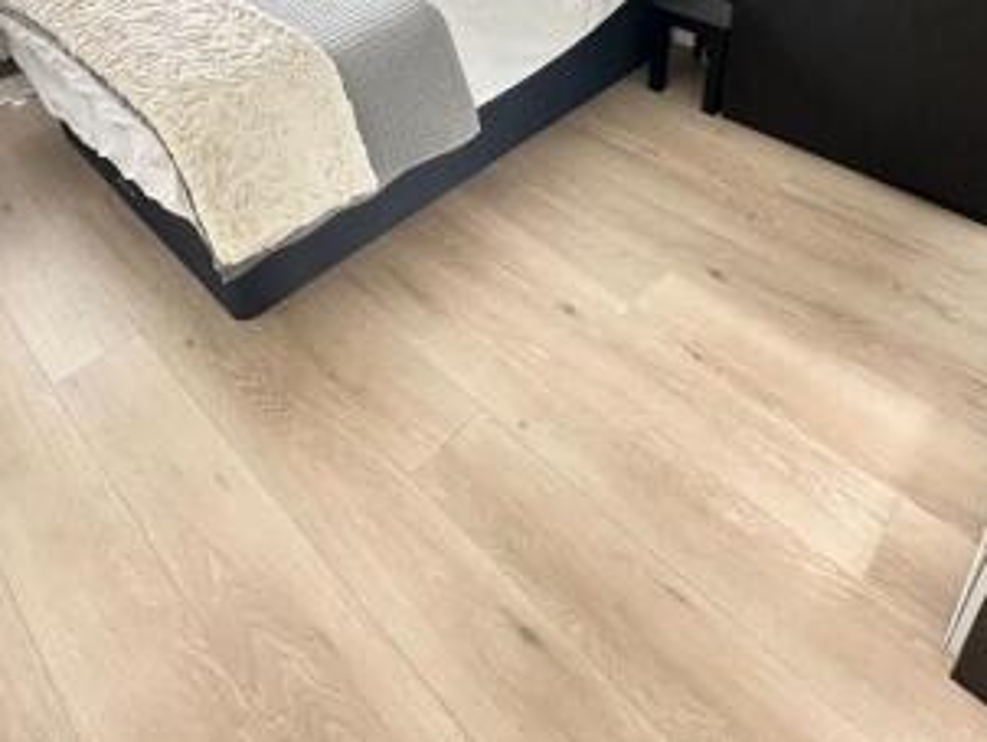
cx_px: 508
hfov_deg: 65.3
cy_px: 34
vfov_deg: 45.1
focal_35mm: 27
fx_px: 770
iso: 800
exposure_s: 1/60
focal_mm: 2.22
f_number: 2.2
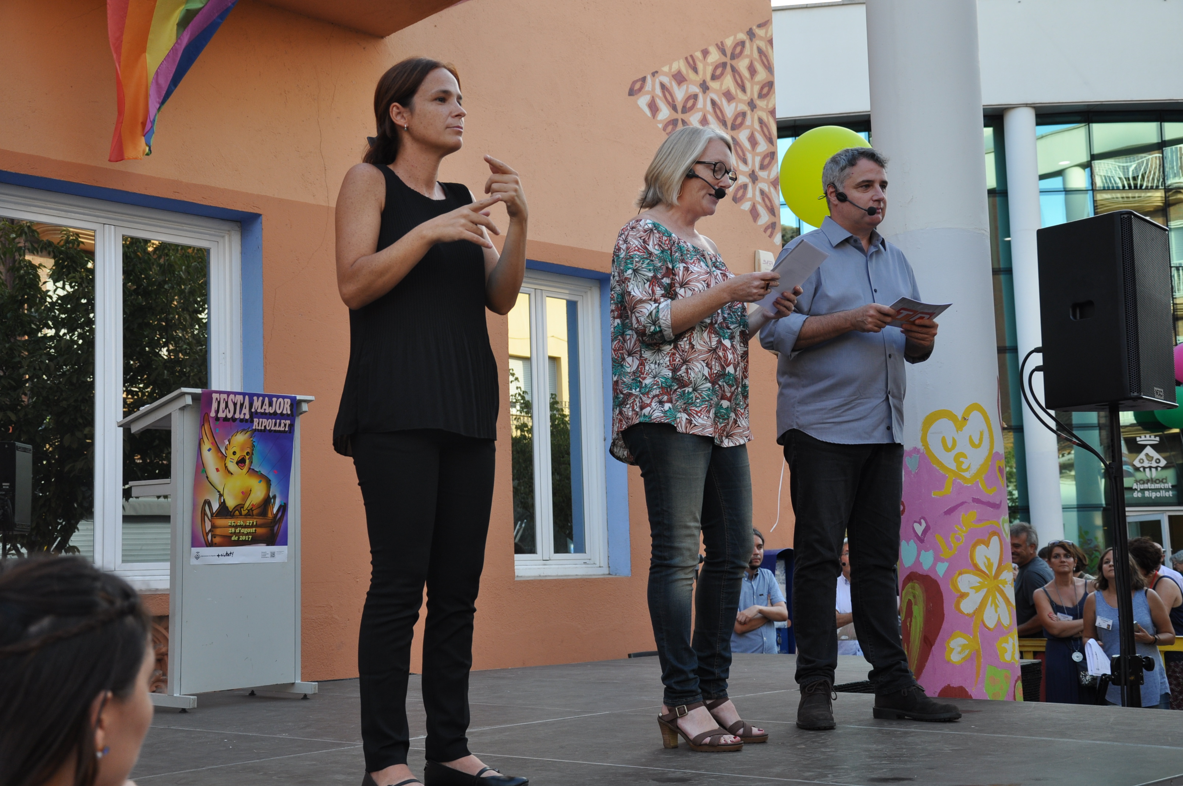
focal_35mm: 48
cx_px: 592
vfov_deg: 28.0
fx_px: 1575
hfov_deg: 41.2
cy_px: 393
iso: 280
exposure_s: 1/125
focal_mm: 32
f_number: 5.6
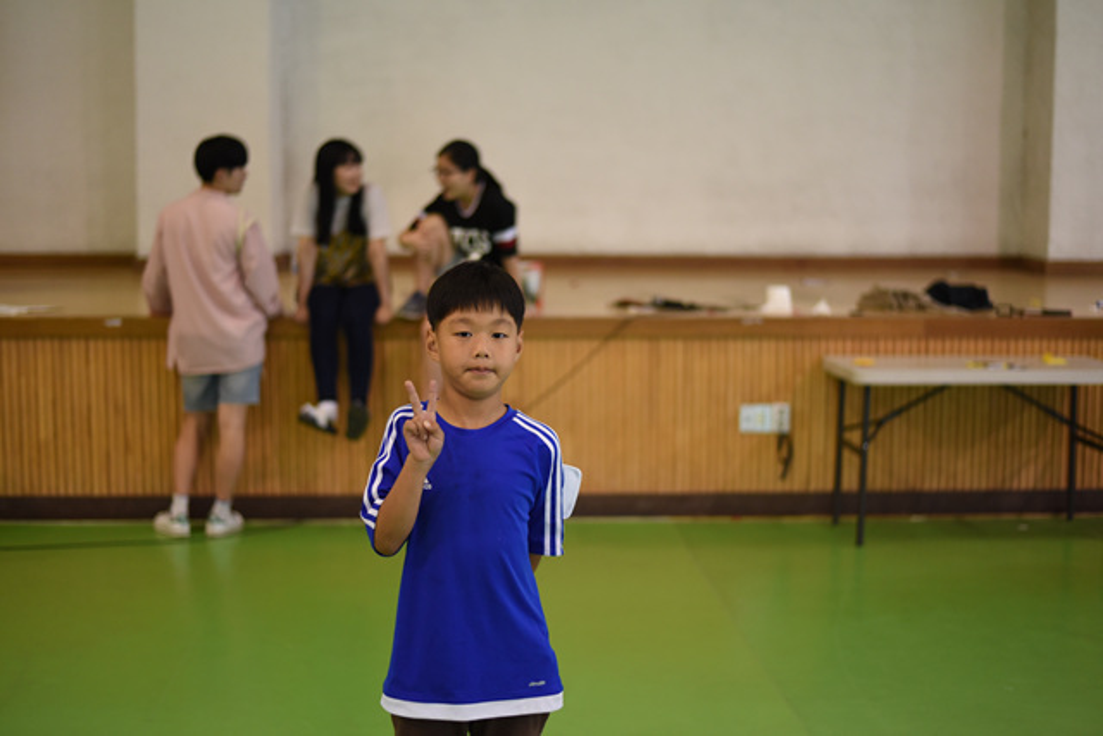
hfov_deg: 39.6
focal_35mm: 50
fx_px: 1532
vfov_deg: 27.0
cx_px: 552
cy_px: 368
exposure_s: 1/500
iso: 1600
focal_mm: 50
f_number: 1.8
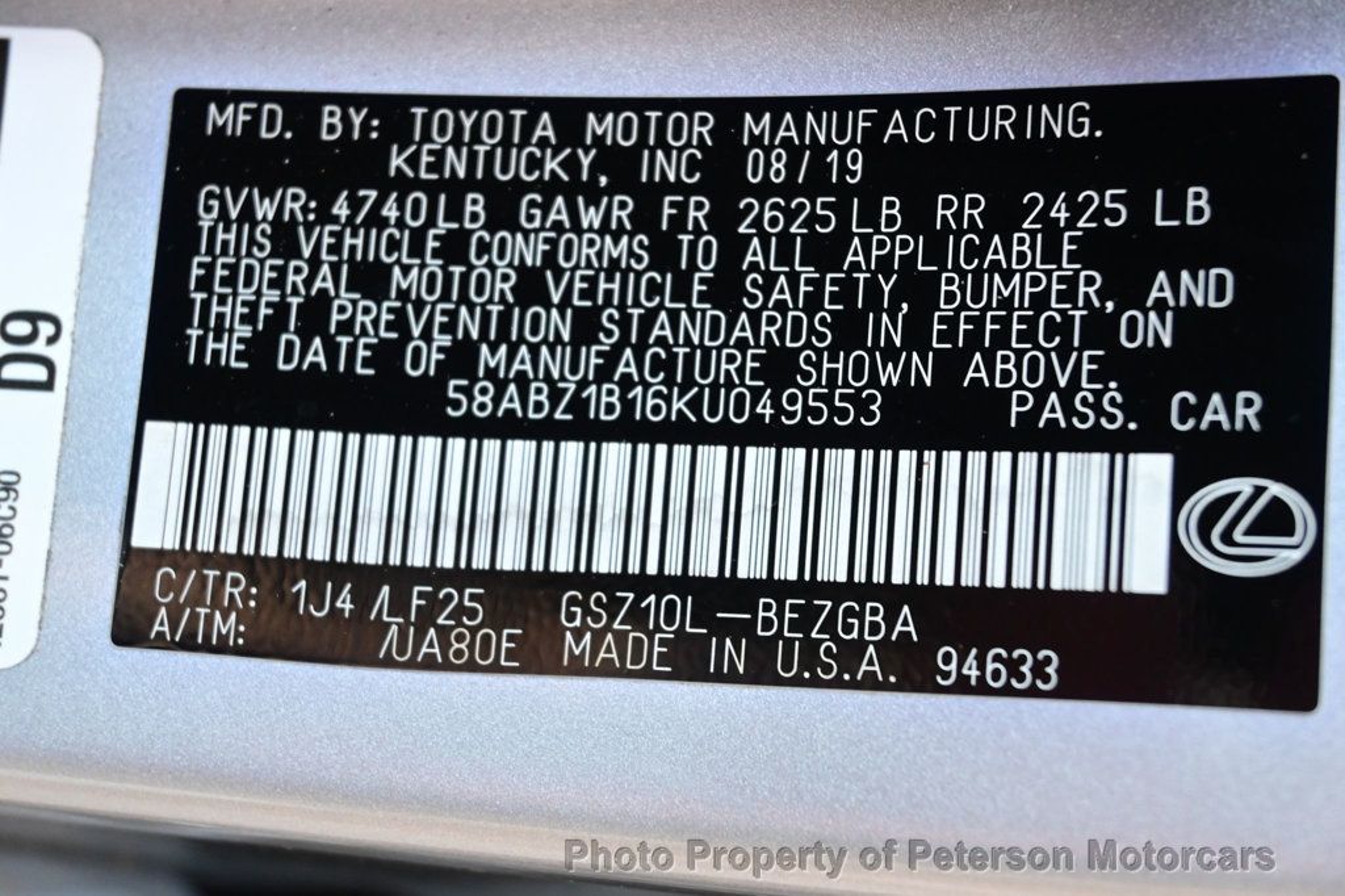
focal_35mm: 58
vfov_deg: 23.2
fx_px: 2185
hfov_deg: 34.2
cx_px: 672
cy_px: 448
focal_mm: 39
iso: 1250
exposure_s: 1/60
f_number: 5.6
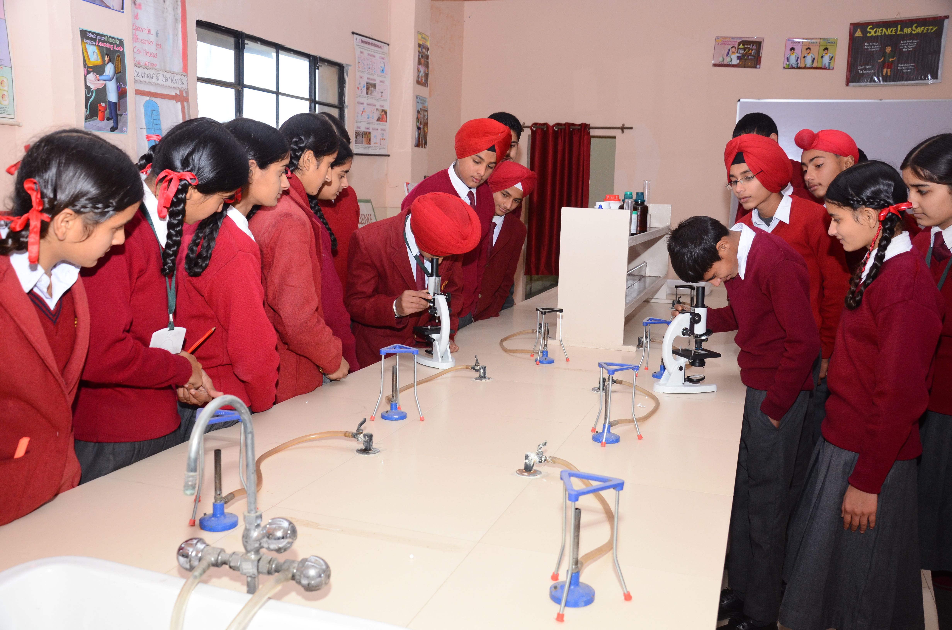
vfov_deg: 39.8
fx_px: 871
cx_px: 476
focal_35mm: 33
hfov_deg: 57.3
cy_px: 315
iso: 640
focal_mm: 22
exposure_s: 1/90
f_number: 5.6
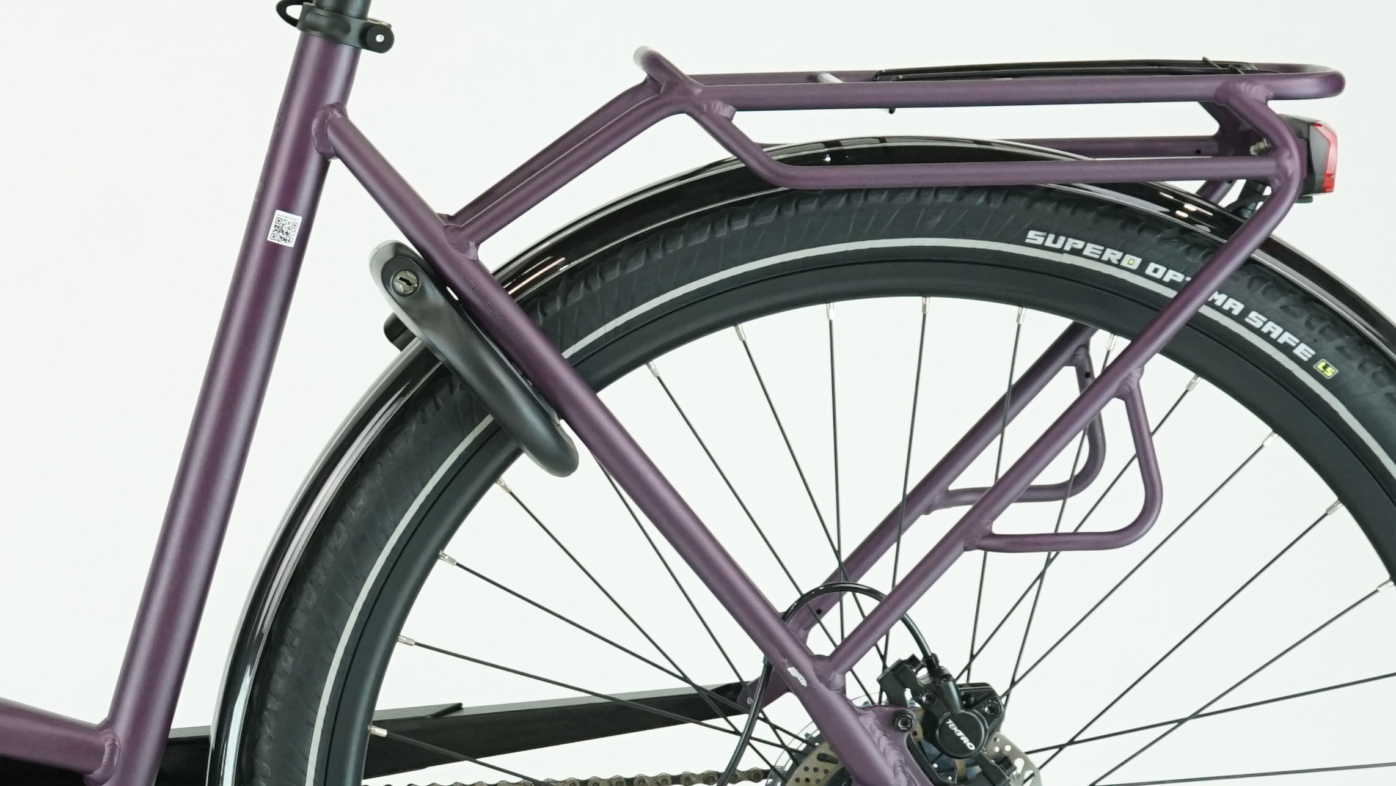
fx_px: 5294
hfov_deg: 14.7
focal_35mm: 143
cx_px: -119
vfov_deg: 8.5
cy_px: 409
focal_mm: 52
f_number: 5.6
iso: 1600
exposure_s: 1/200
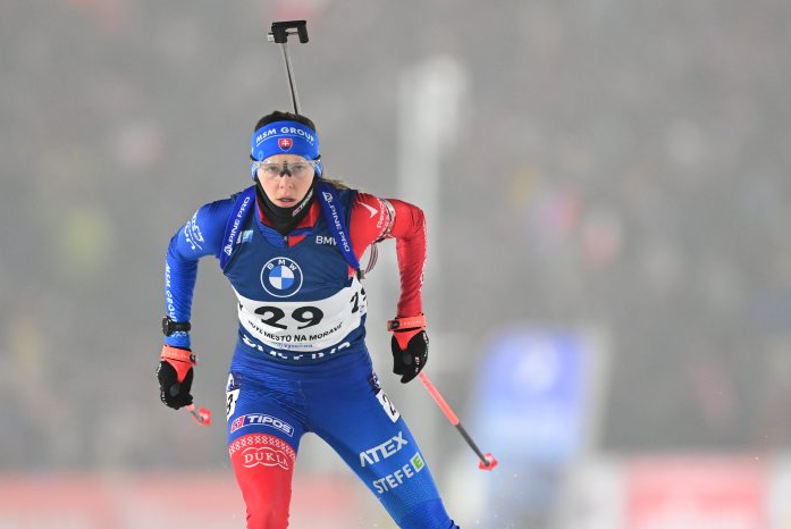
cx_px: 372
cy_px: 370
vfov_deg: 2.4
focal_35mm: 574
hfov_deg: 3.6
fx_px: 12622
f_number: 2.8
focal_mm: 400
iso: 2000
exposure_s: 1/1000
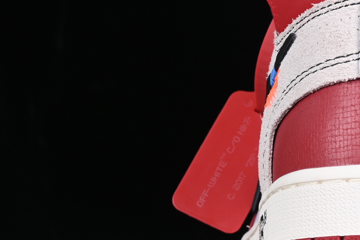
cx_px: 503
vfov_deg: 6.2
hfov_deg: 9.1
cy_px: 23
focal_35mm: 221
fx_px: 2205
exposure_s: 1/80
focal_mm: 47
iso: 160
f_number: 8
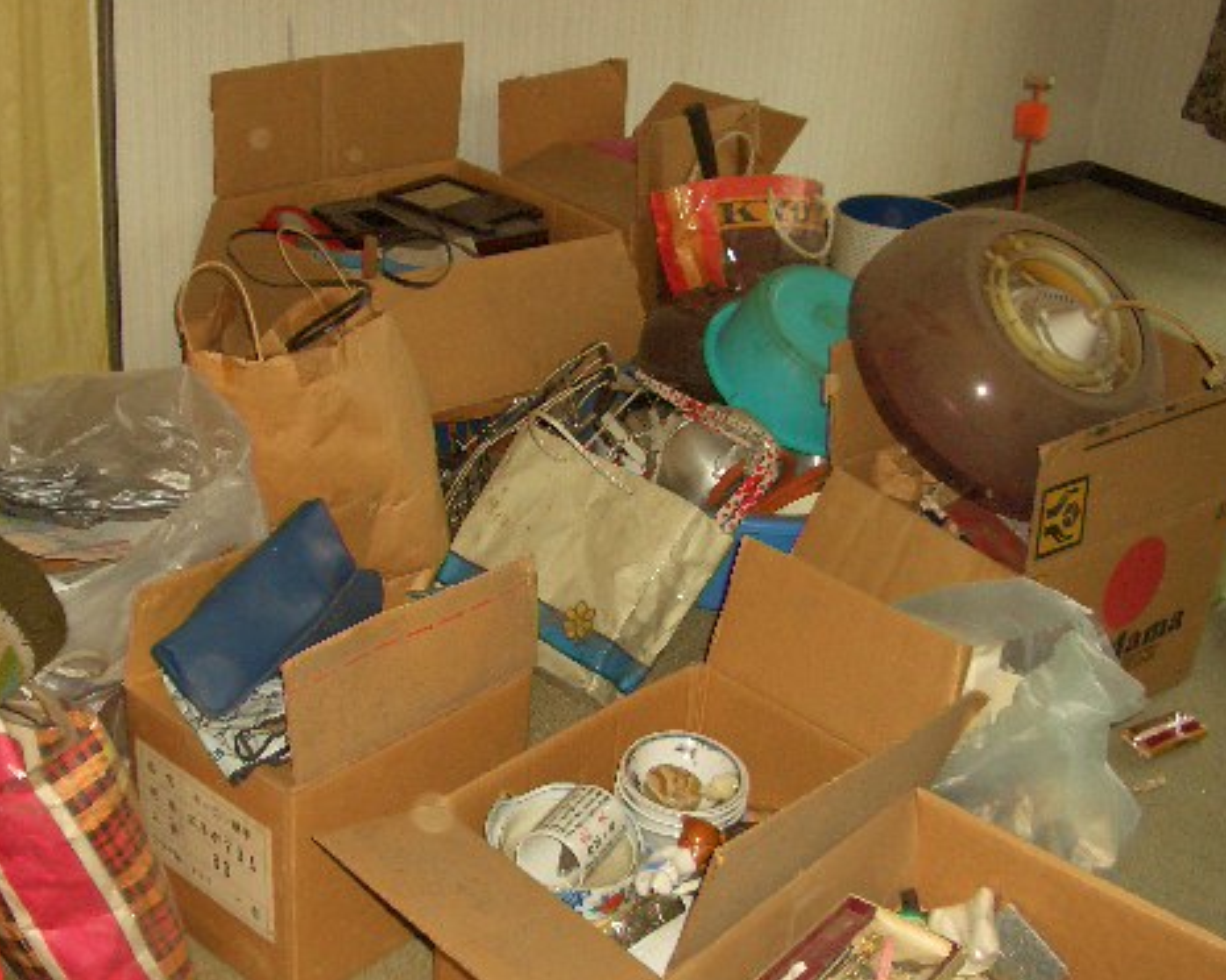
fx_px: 1705
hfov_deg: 39.5
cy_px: 603
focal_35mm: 47
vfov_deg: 32.0
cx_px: 530
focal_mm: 5.8
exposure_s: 1/60
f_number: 2.6
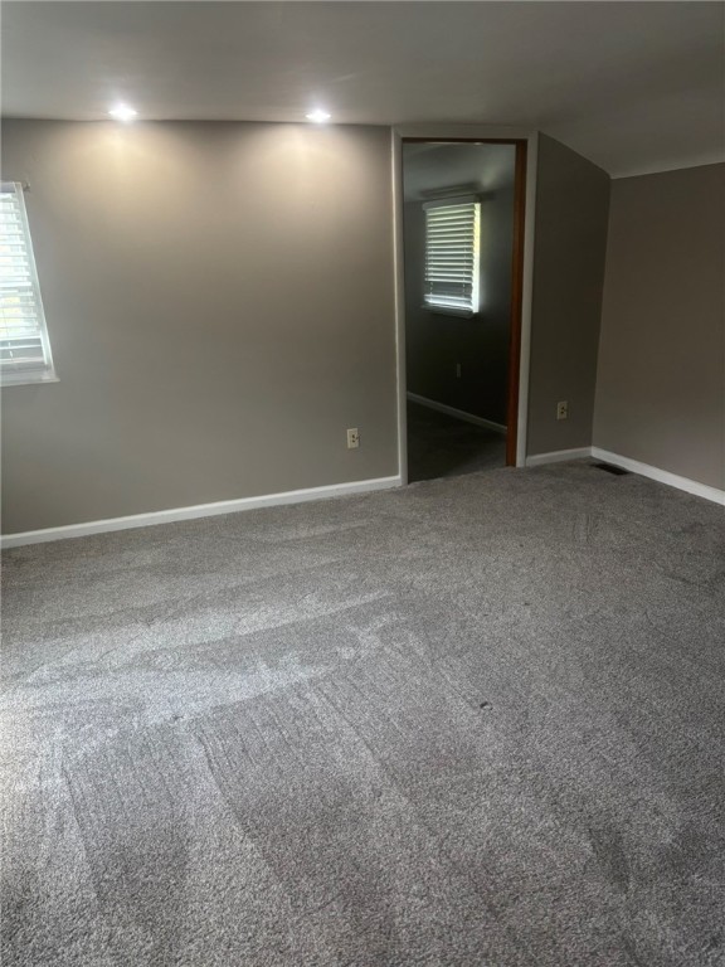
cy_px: 484
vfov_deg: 67.3
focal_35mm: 26
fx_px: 726
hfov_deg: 53.1
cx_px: 362
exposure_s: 1/60
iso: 200
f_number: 1.6
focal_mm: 5.96
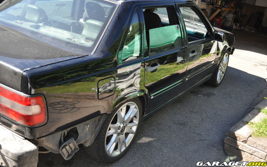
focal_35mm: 40
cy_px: 78
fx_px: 291
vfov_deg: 32.0
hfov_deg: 49.3
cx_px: 134
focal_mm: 26
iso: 800
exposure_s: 1/800
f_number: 4.2
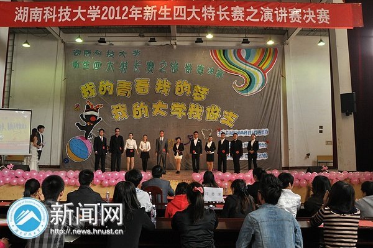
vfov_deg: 47.9
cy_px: 124
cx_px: 186
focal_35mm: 27
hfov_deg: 67.4
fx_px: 280
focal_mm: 18
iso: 800
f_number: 9
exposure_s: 1/20
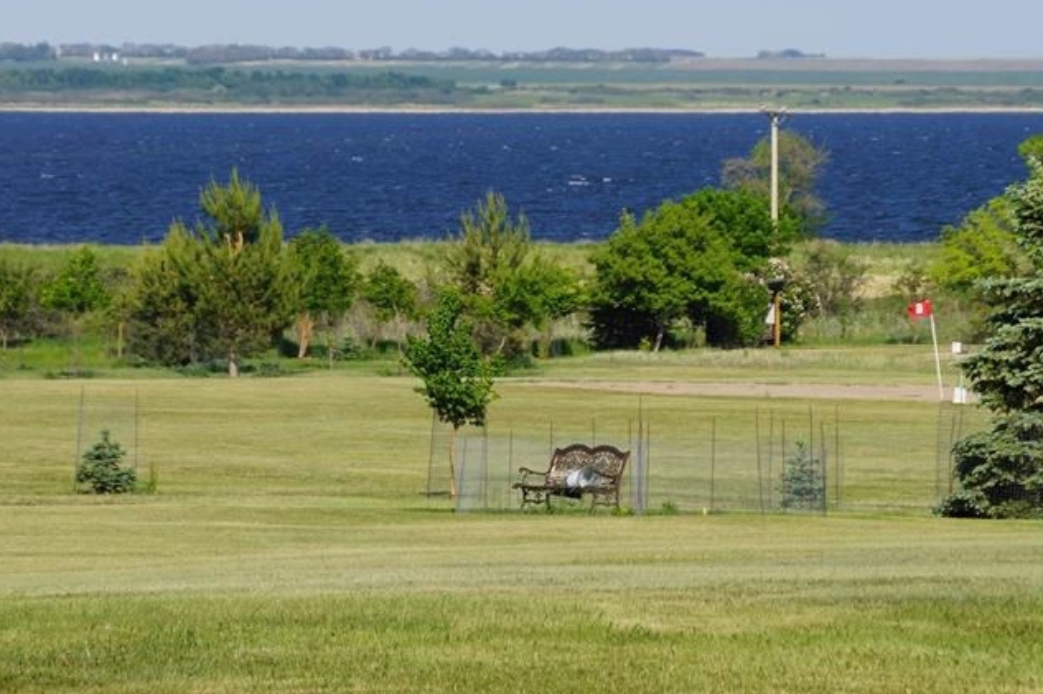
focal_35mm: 328
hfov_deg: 6.3
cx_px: 583
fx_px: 9490
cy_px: 226
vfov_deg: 4.2
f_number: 9
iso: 100
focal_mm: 135
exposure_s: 1/320
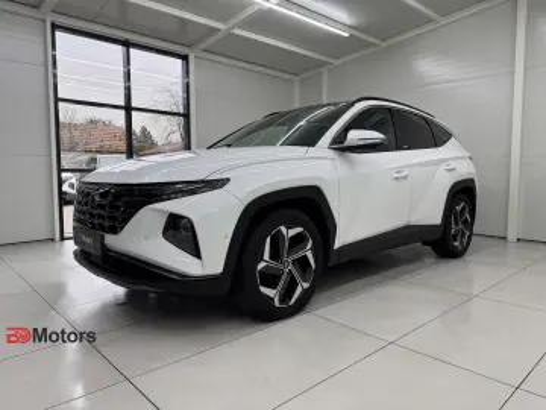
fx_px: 379
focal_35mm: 24
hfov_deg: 71.6
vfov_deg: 56.8
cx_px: 273
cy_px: 205
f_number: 1.78
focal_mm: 6.76
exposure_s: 1/100
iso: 80
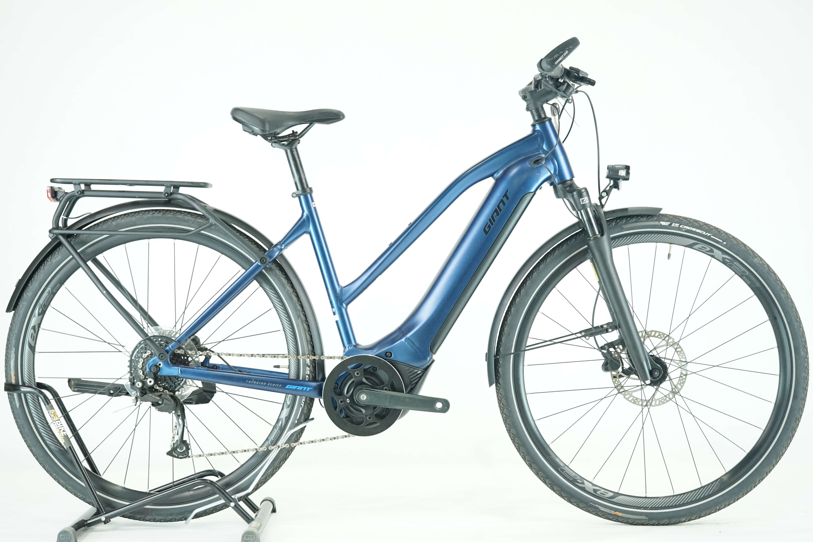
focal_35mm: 61
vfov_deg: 22.3
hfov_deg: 32.9
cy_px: 271
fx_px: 1377
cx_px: 406
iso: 3200
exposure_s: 1/200
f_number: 5.6
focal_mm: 61
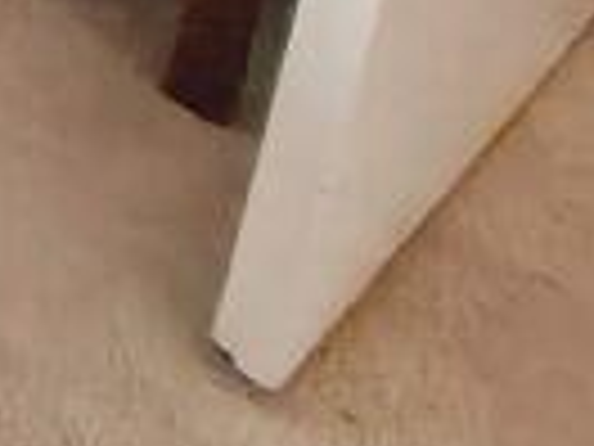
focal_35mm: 101
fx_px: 1733
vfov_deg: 9.7
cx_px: -1696
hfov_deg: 8.5
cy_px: -1029
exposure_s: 1/50
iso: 200
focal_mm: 1.82
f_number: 2
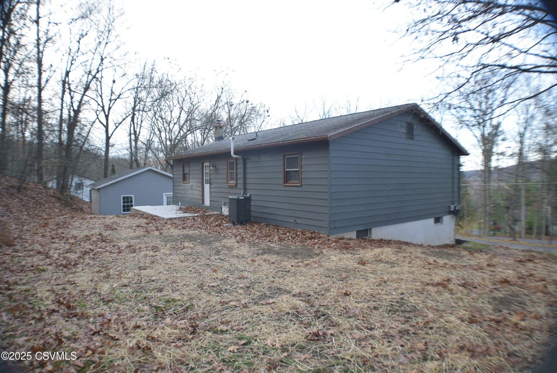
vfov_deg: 48.0
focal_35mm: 27
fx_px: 418
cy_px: 186
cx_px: 278
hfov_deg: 67.3
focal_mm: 18
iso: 900
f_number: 3.5
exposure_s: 1/800
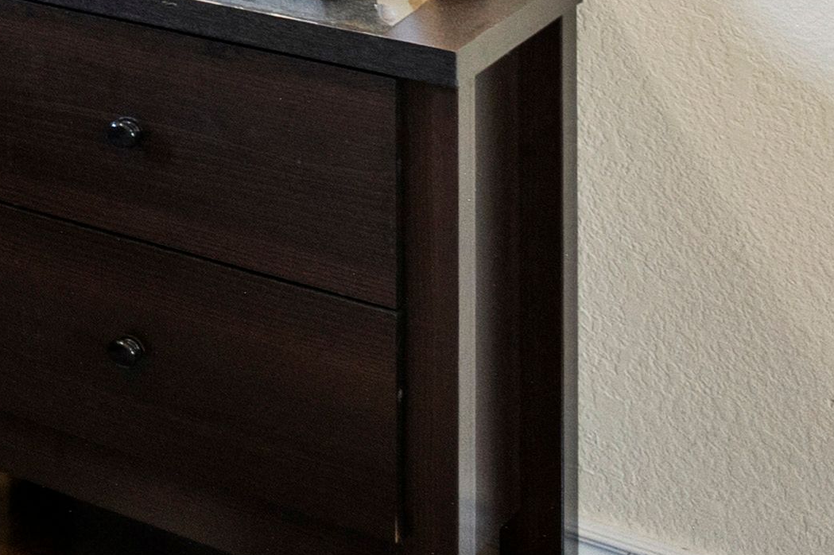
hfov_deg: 14.1
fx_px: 2269
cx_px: -1181
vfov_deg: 11.8
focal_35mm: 98
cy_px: -699
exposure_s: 1/4
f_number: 8
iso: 800
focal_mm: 17
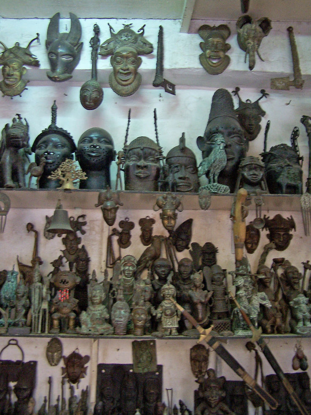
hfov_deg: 37.7
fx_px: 455
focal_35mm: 38
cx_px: 156
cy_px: 208
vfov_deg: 49.0
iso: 140
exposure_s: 1/8
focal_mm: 6.3
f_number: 2.8
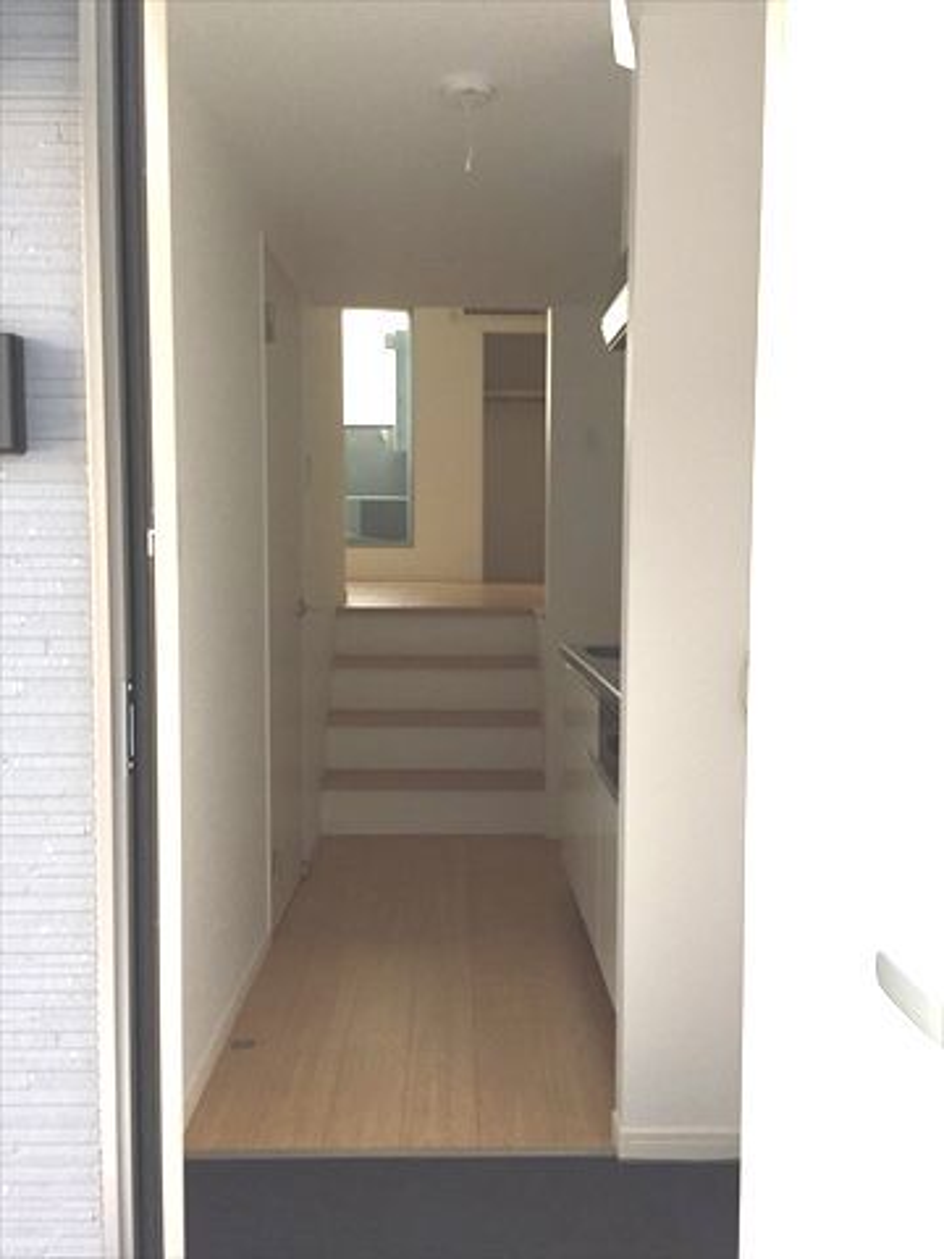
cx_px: 472
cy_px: 630
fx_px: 1054
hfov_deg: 48.2
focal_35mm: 29
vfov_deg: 61.7
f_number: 2.2
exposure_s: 1/30
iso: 50
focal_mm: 4.15
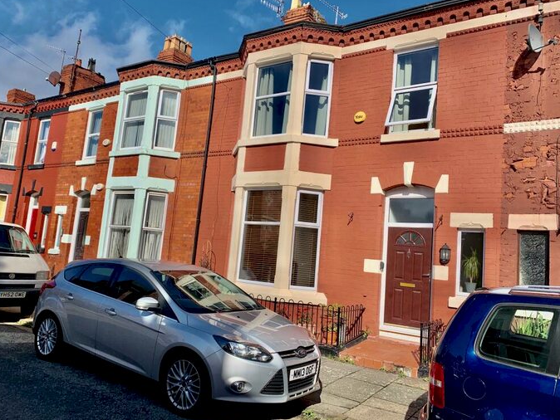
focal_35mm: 27
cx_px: 273
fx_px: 437
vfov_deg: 51.4
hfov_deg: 65.3
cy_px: 206
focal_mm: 4.25
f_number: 1.8
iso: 25
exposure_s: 1/4098
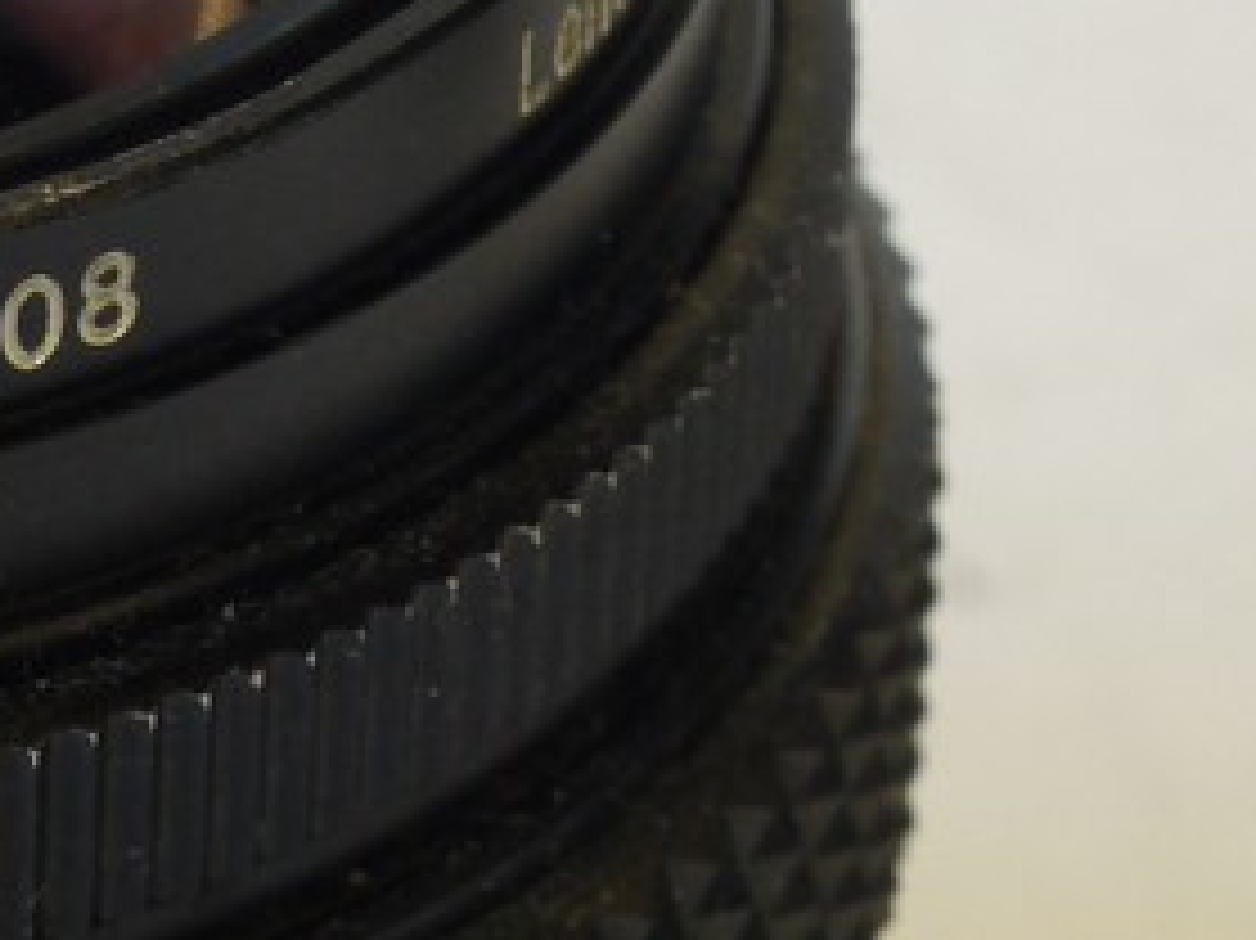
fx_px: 9357
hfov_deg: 7.6
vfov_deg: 5.8
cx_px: -455
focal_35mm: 258
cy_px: 742
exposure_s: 1/20
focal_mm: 30
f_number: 10
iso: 400
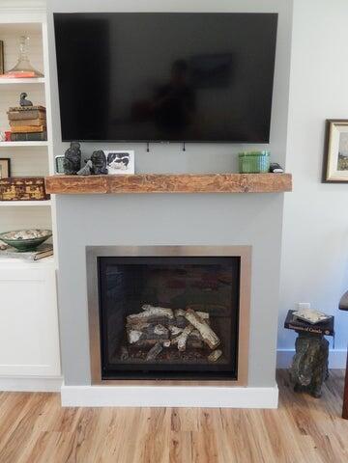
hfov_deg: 44.2
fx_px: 429
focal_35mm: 32
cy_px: 232
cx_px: 174
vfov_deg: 56.8
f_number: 3.8
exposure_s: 1/13
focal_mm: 5.7
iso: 400
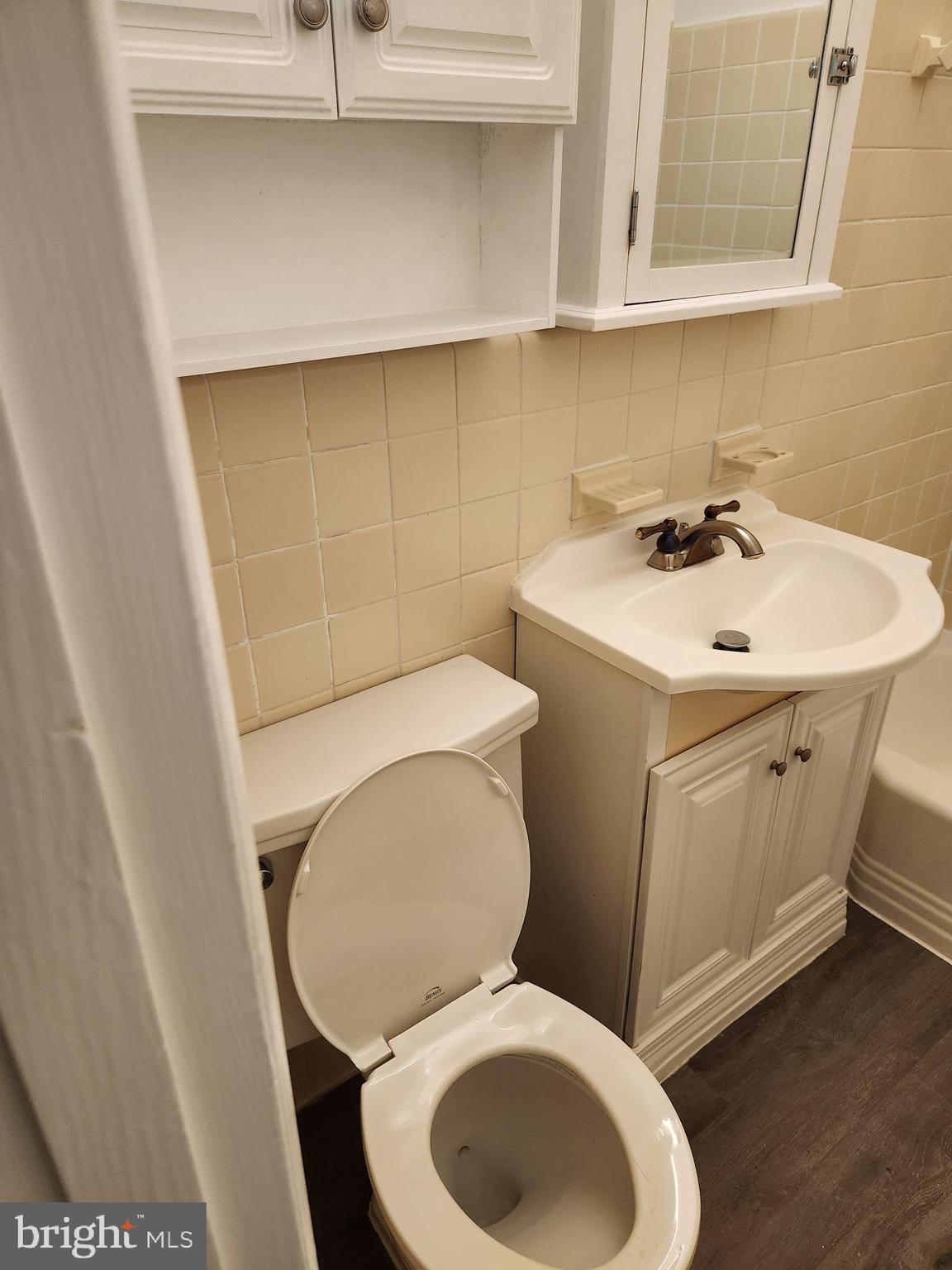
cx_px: 476
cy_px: 635
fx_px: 843
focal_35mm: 23
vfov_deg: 73.9
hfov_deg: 58.9
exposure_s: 1/120
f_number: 1.8
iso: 250
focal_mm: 5.4
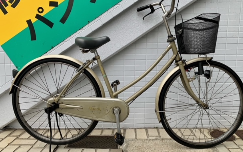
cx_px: 126
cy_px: 75
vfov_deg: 43.1
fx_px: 192
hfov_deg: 64.6
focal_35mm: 29
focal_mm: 4.25
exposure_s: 1/249
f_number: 1.8
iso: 25
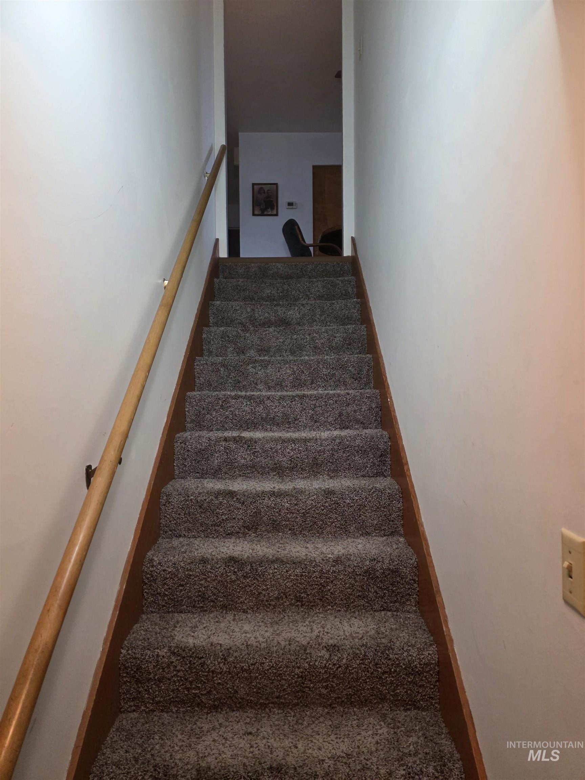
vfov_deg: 73.9
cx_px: 292
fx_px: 518
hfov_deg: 58.9
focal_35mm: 23
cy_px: 390
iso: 500
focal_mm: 6.3
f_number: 1.7
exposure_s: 1/120
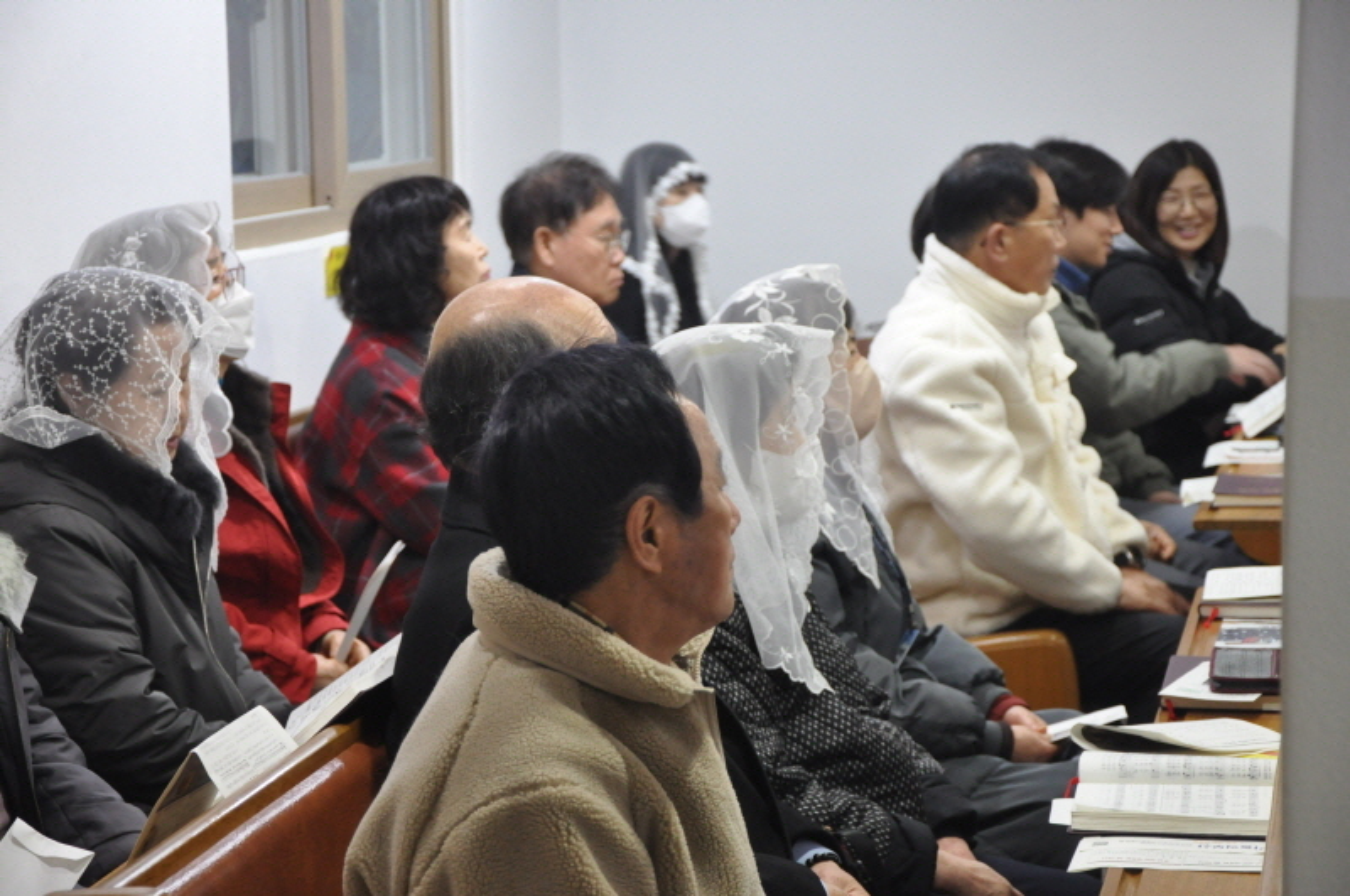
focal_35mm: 93
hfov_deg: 21.9
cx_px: 675
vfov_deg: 14.7
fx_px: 3483
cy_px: 448
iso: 1400
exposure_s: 1/30
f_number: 5.3
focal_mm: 62
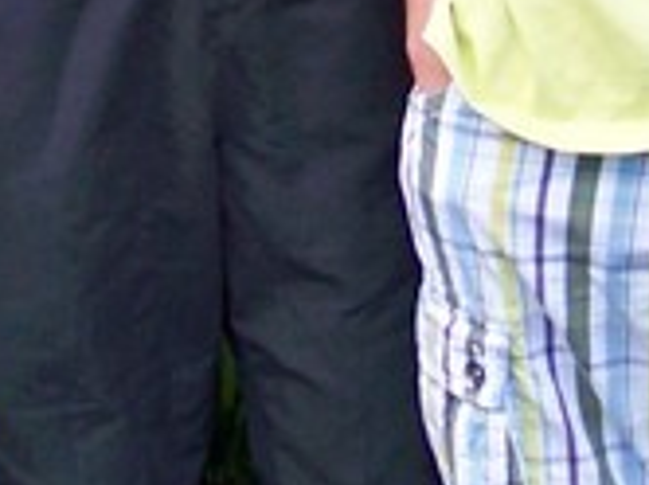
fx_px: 3726
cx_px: 281
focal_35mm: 199
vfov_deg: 7.3
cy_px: -262
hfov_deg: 10.0
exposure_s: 1/160
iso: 80
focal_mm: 5.85
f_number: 2.8
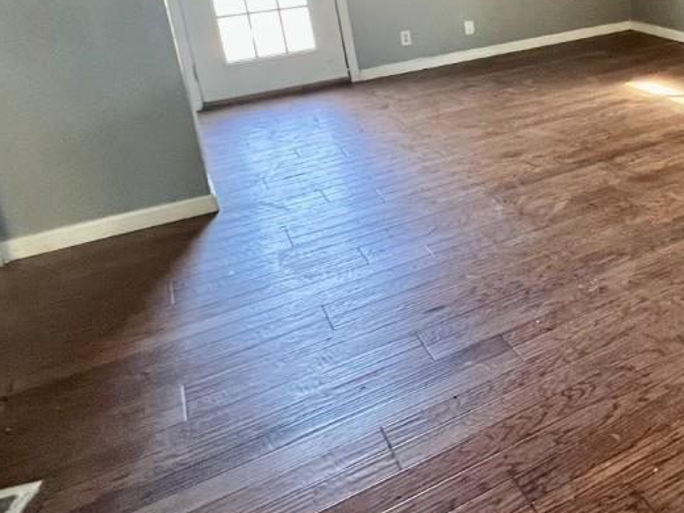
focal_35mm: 36
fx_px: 711
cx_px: 755
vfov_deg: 37.4
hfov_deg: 41.0
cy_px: 63
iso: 320
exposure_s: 1/60
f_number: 1.8
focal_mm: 1.57
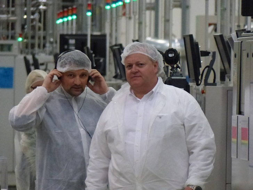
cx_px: 126
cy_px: 95
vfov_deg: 2.9
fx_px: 3713
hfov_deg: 3.9
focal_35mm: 508
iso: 1250
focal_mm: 91.5
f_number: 2.8
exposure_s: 1/500
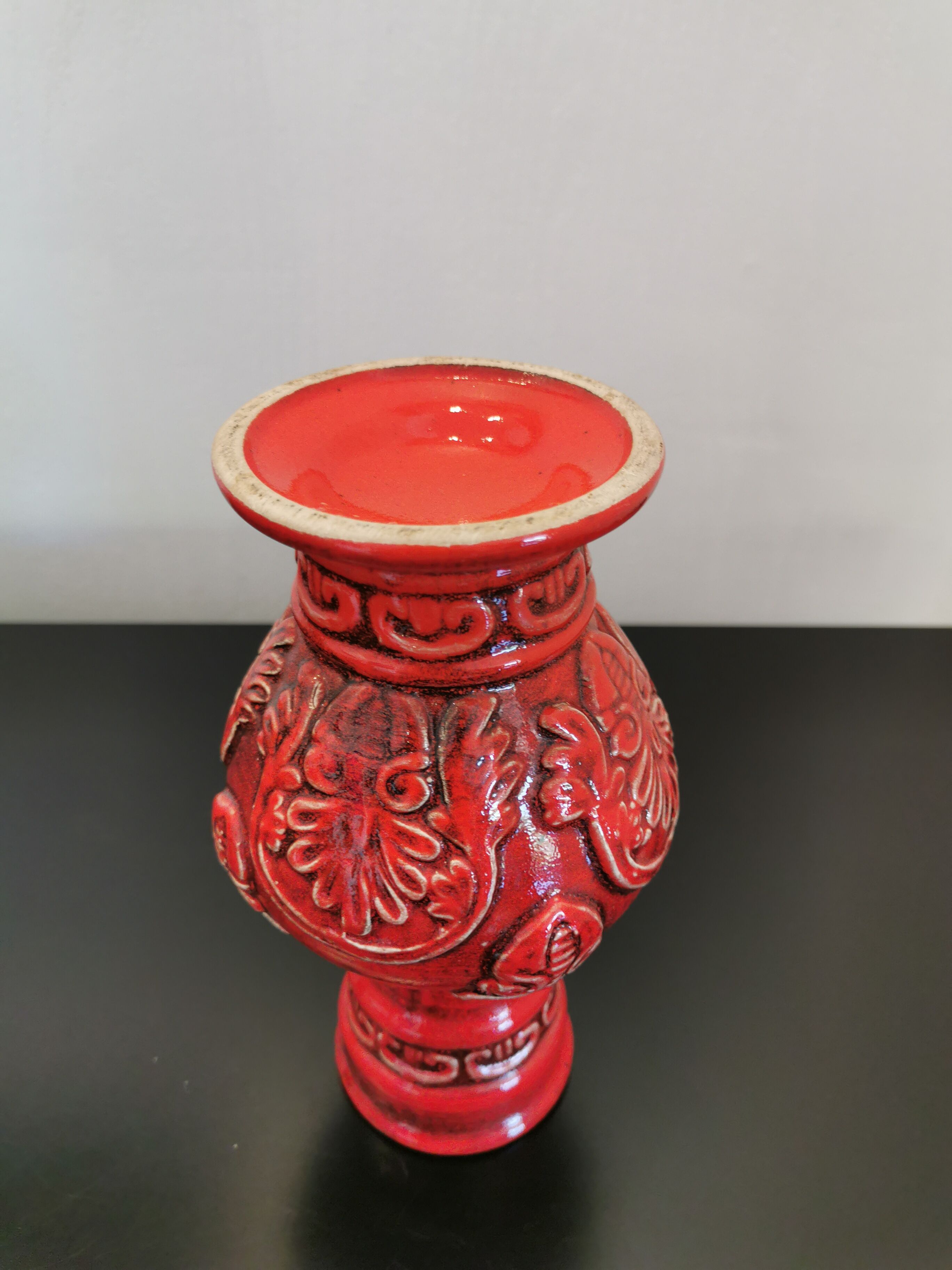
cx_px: 476
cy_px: 635
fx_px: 990
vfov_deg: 65.3
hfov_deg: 51.4
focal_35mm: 27
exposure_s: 1/50
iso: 125
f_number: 1.8
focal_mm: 5.58
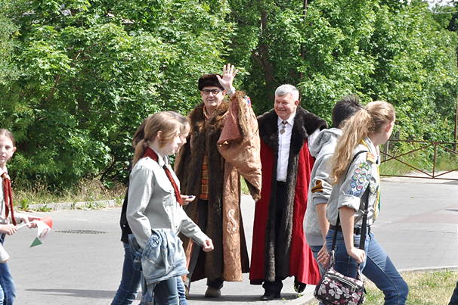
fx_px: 1551
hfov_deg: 16.8
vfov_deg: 11.2
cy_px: 183
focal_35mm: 122
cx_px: 224
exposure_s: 1/1600
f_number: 10
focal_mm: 58
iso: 1250
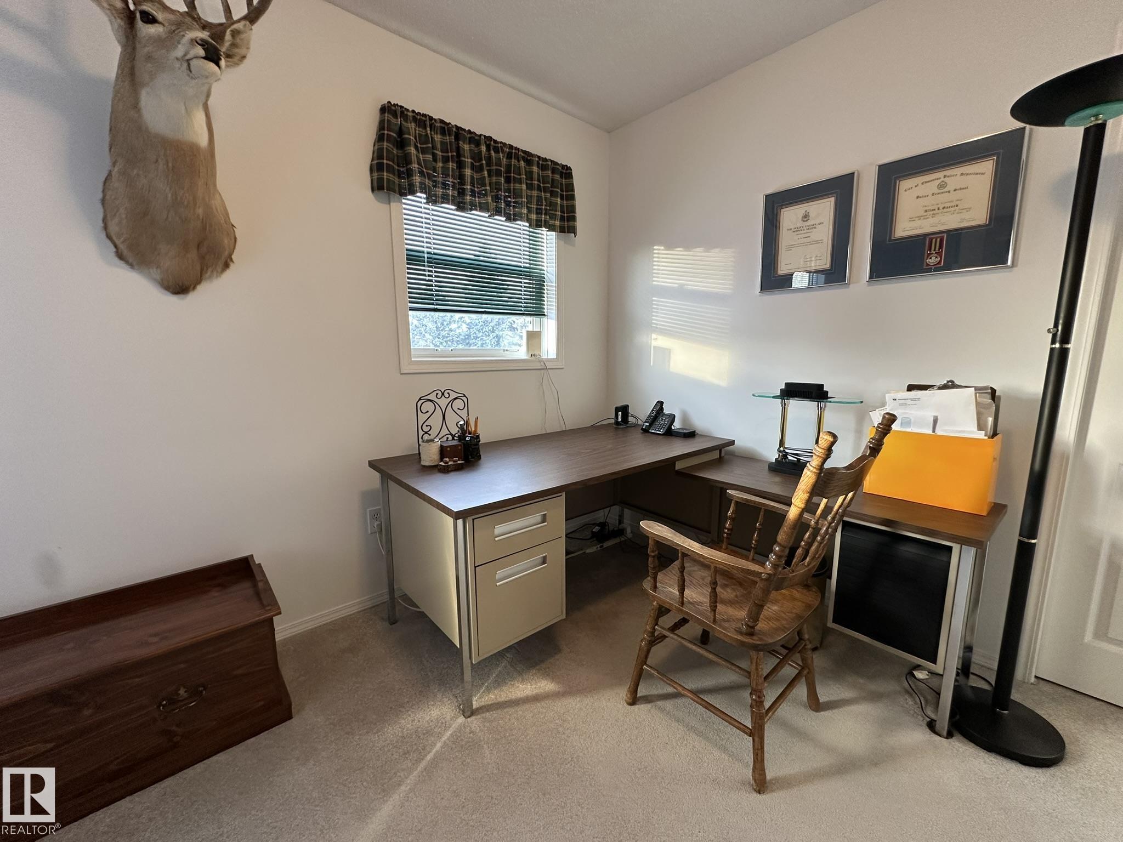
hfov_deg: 102.1
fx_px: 454
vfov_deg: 85.7
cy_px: 421
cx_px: 562
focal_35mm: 14
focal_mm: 2.22
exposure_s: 1/60
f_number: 2.2
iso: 160
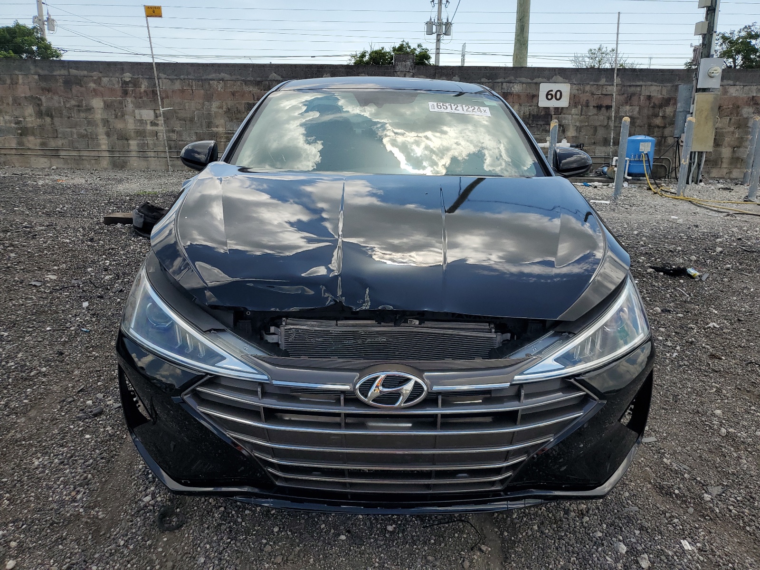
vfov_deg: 53.1
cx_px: 380
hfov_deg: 67.3
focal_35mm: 26
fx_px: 571
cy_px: 285
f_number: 1.5
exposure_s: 1/2500
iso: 50
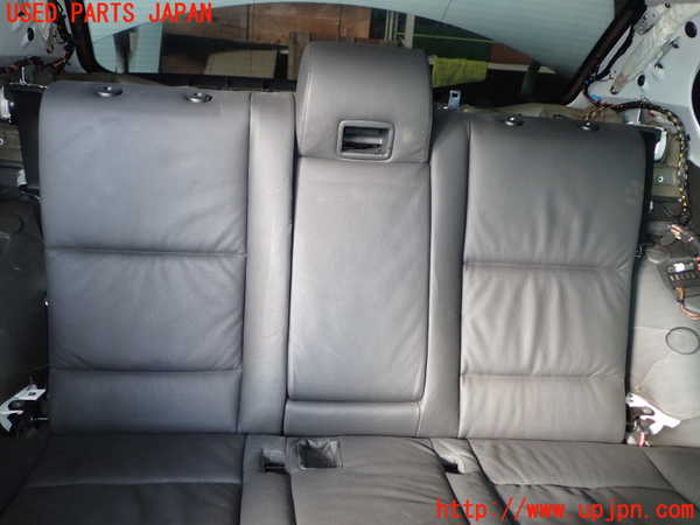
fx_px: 647
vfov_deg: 44.2
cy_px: 262
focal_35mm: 32
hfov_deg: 56.8
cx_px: 350
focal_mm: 5.79
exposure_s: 1/40
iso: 200
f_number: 2.4
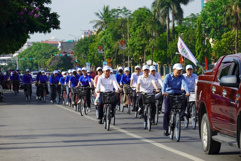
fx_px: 1235
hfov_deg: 11.1
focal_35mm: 184
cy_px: 80
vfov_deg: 7.4
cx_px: 120
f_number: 7.1
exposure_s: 1/250
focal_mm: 123
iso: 100
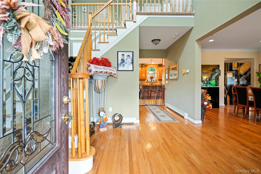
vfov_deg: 73.7
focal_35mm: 16
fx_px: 116
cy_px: 87
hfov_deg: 96.7
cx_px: 130
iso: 800
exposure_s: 1/10
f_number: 5.6
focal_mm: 16
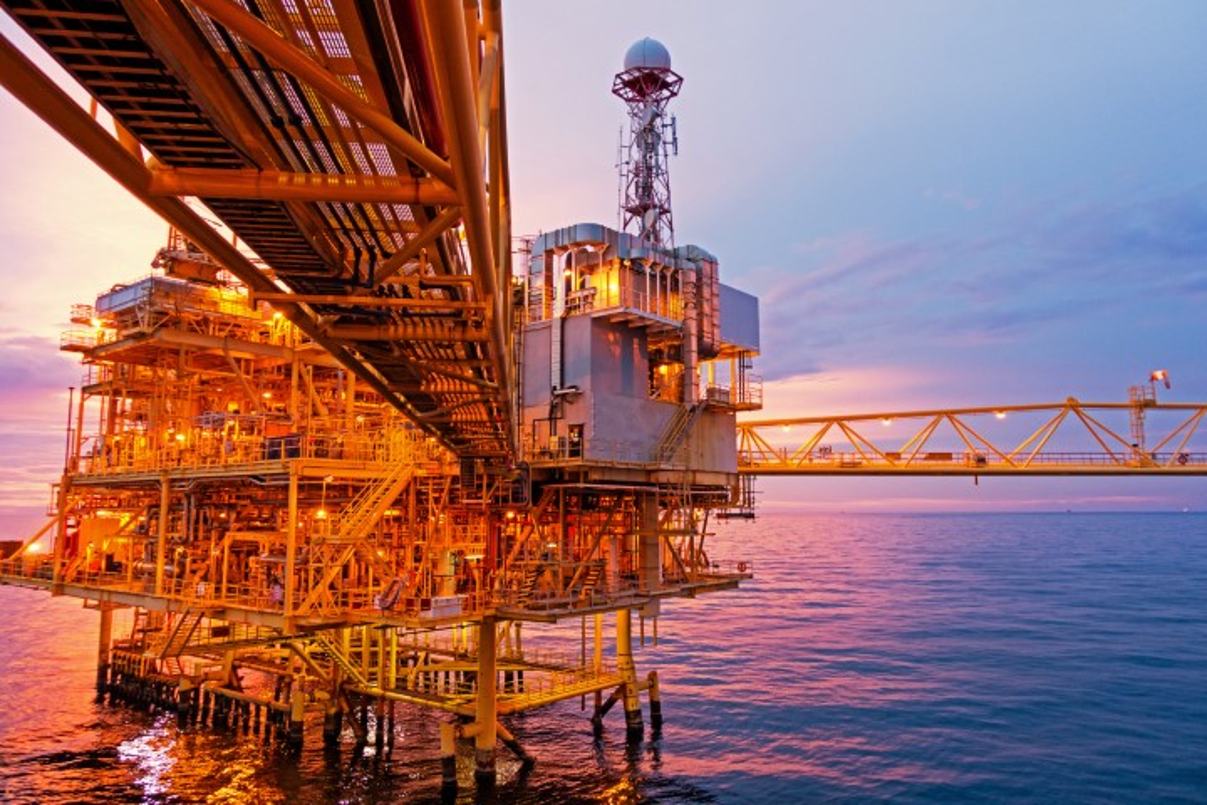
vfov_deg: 53.1
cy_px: 402
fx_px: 805
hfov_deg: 73.7
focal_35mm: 24
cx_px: 604
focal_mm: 8.8
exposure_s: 1/30
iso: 200
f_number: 1.8
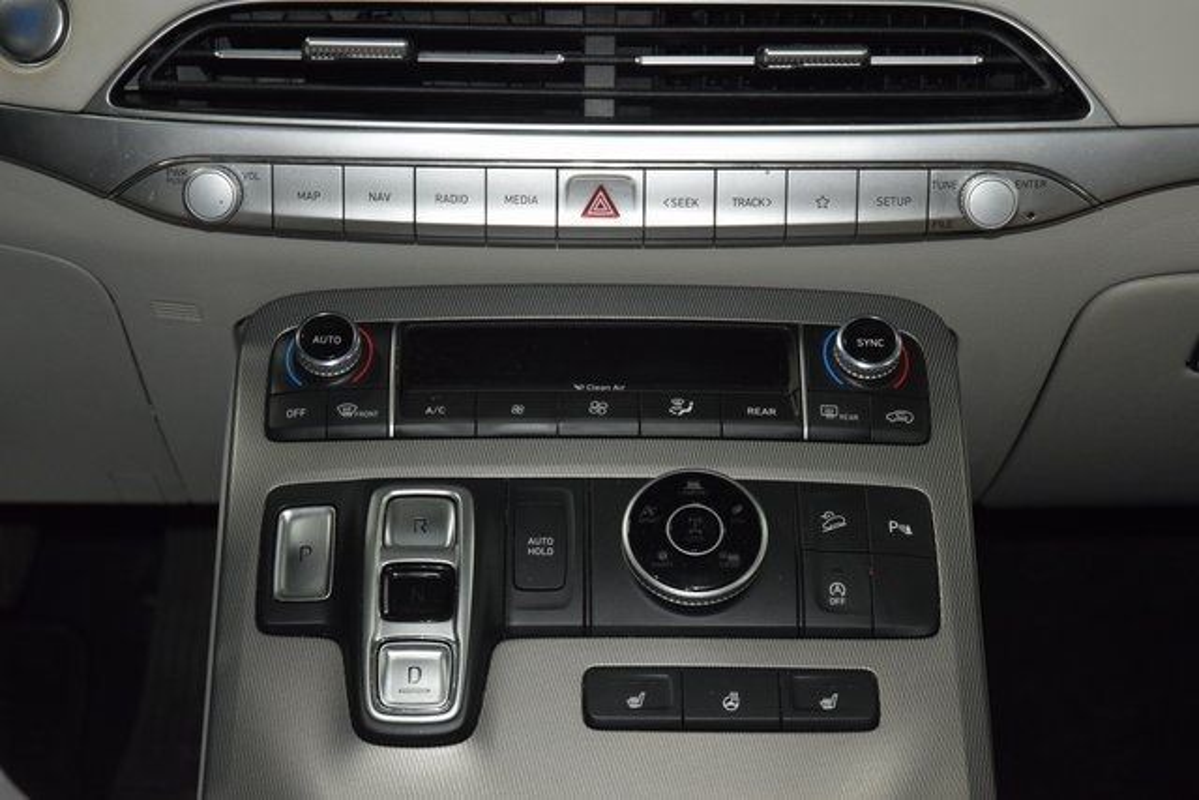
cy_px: 400
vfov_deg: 18.2
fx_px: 2498
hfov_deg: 27.0
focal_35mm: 75
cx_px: 600
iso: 1800
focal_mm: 50
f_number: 4.5
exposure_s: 1/100
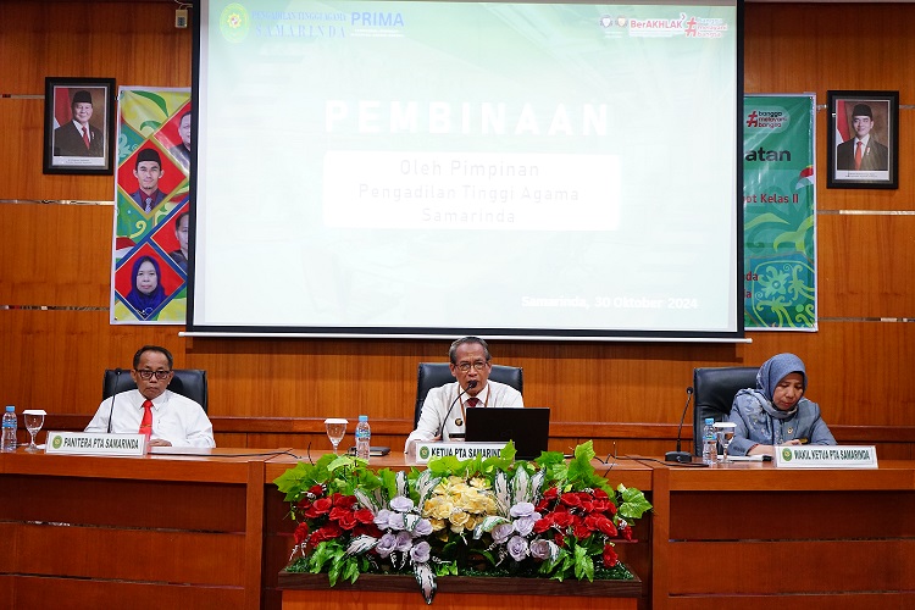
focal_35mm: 45
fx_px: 1144
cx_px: 458
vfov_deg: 29.9
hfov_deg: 43.6
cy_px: 305
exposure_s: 1/30
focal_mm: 45
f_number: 4.5
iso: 2000
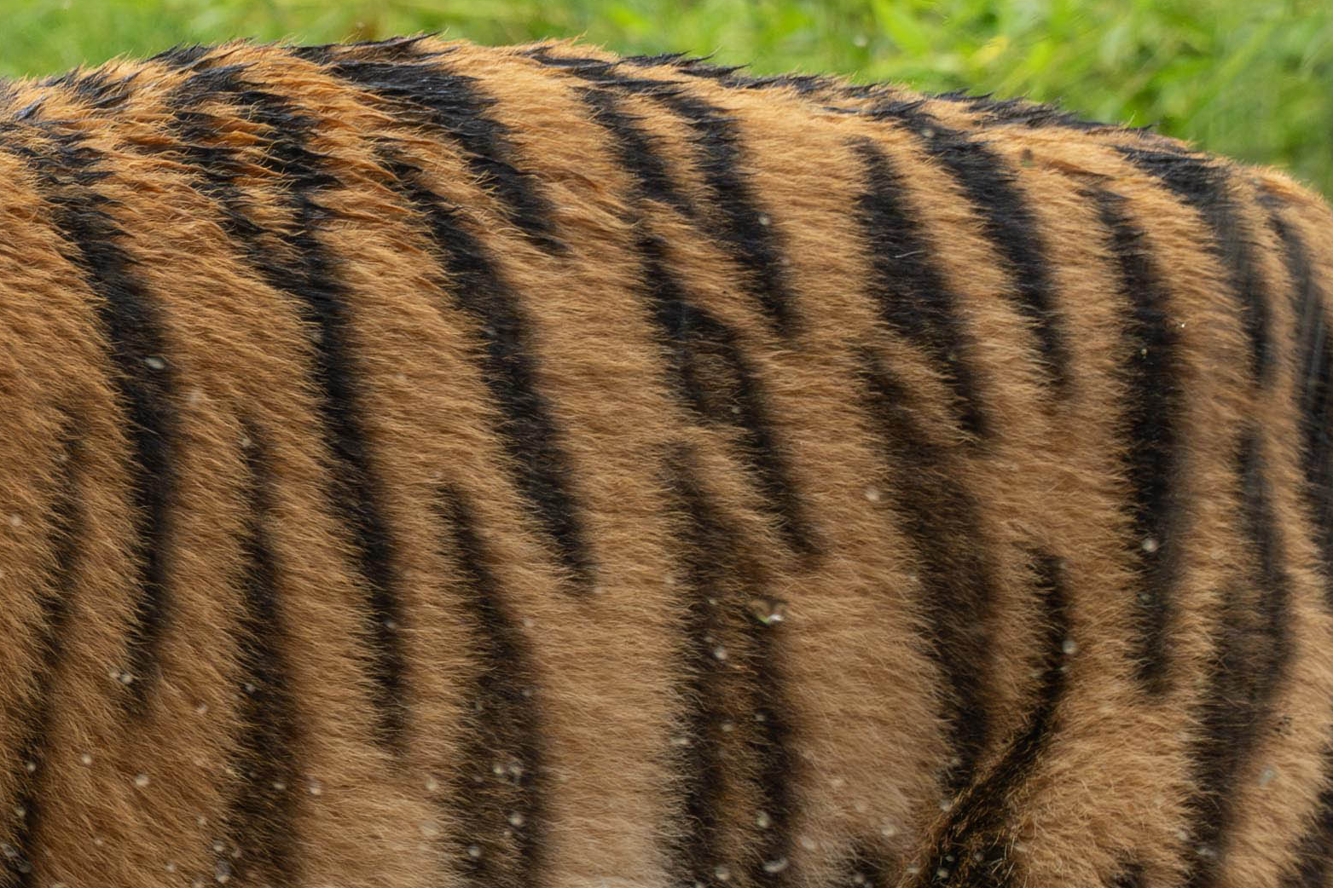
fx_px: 11737
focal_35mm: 317
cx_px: -1527
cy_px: 396
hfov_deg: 6.3
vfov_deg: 4.3
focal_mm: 60
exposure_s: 1/320
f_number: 4.5
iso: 320
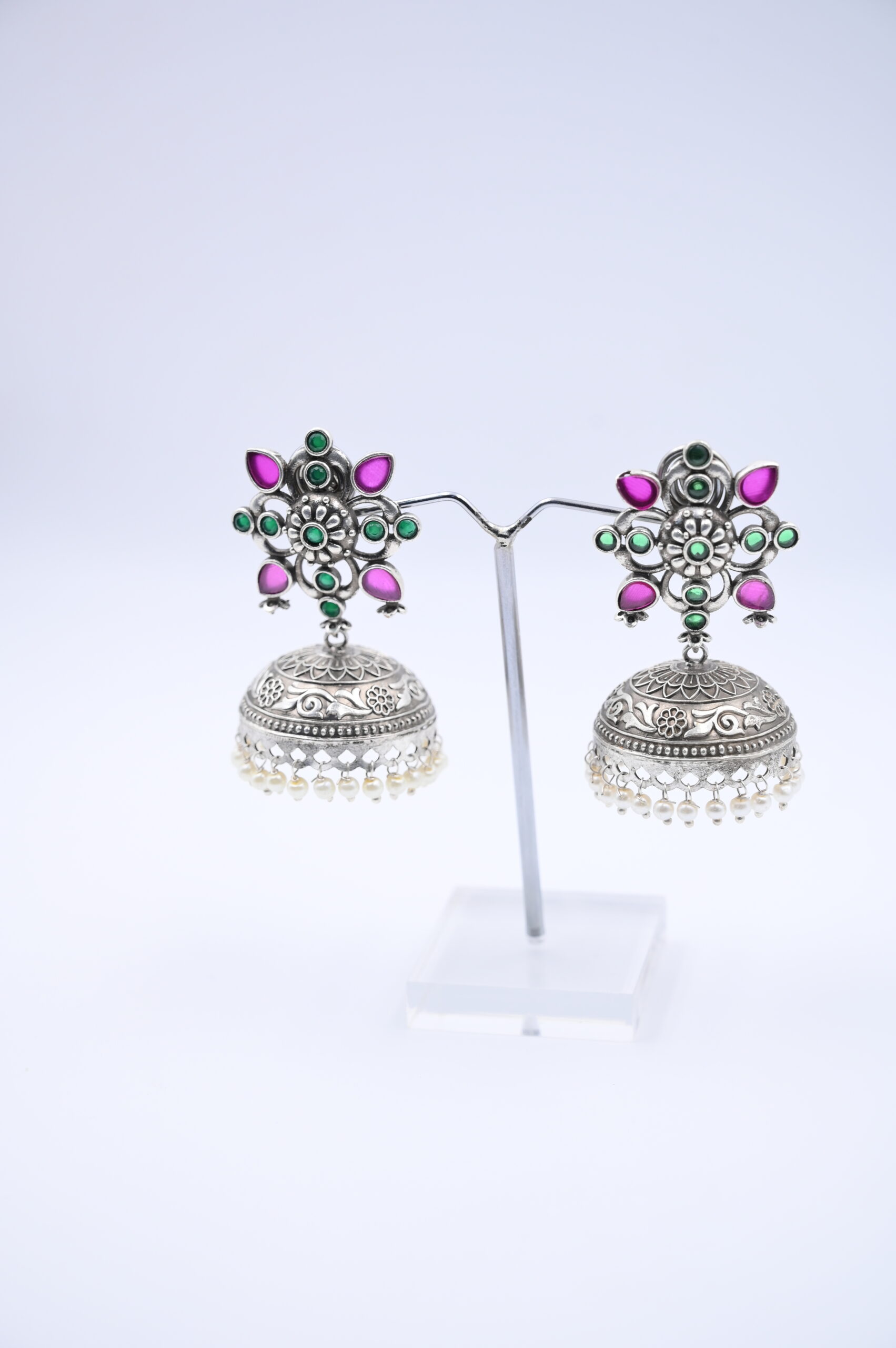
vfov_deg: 29.3
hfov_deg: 19.7
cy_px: 674
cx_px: 448
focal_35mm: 69
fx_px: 2580
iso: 400
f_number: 6.3
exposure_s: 1/200
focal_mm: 69
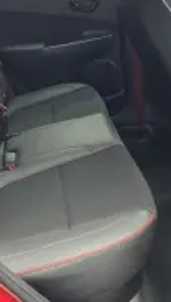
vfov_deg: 42.0
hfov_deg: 24.4
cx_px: 54
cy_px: 130
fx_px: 394
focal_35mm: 49
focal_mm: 6.25
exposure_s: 1/100
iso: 320
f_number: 1.7
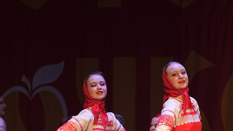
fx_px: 2304
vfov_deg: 3.2
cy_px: 174
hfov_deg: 5.8
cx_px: 119
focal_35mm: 373
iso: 640
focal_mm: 155
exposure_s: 1/400
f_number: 2.8
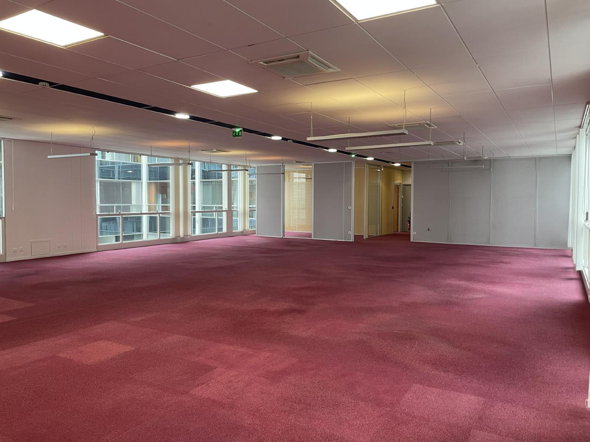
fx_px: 443
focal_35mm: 26
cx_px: 295
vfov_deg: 53.1
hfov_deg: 67.3
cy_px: 221
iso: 80
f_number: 1.6
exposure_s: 1/50
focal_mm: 4.2
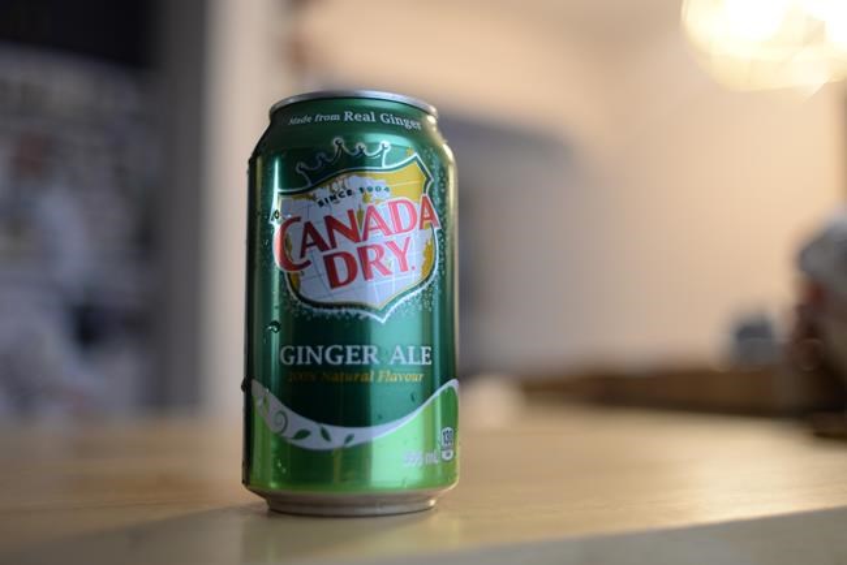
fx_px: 824
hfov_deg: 54.4
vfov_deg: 37.9
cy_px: 282
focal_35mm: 35
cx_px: 424
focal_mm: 35
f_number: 2
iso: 1600
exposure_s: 1/100
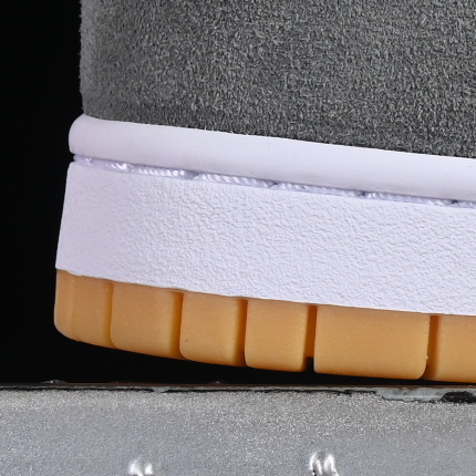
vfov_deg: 4.2
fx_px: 6425
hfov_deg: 4.2
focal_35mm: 413
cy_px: -239
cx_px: 1135
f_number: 8
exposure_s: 1/80
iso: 160
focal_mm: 50
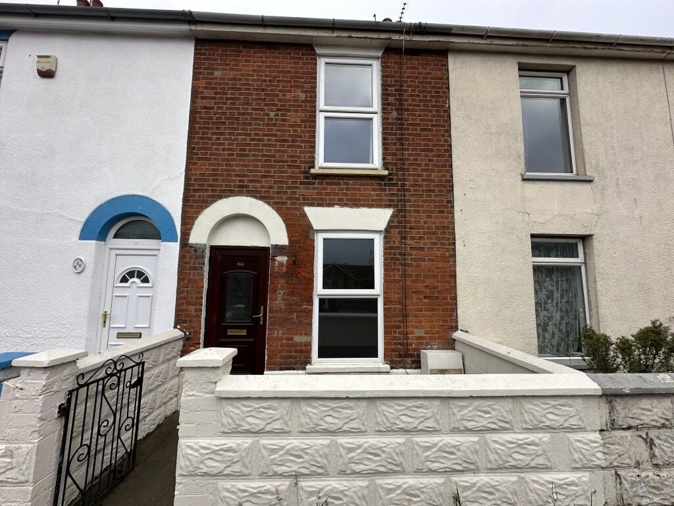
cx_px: 337
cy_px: 253
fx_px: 273
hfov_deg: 102.1
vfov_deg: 85.7
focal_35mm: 14
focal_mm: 2.22
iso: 40
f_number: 2.2
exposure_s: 1/262
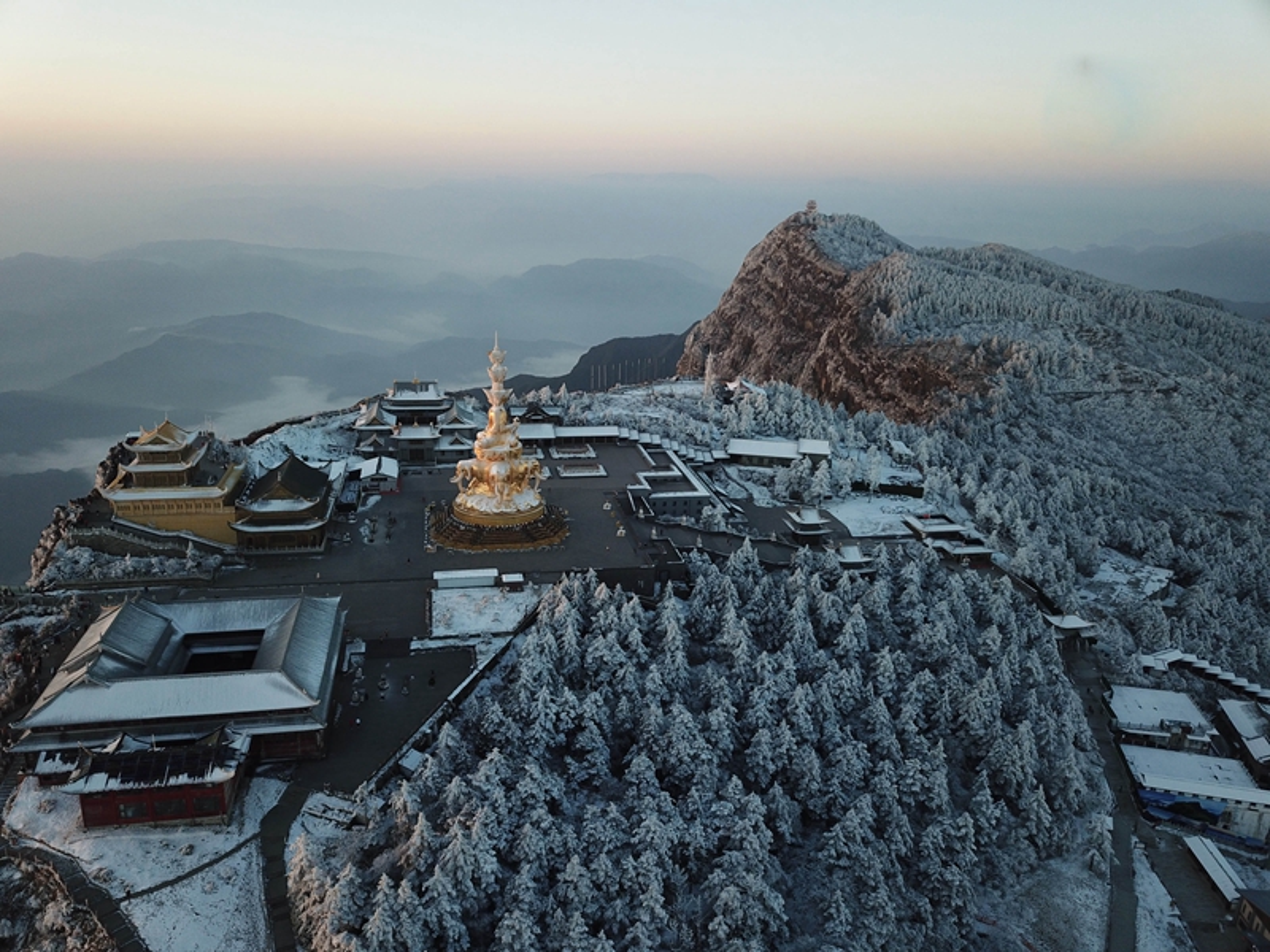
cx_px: 635
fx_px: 954
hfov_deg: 67.3
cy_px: 476
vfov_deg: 53.1
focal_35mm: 26
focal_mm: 4.7
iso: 100
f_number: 2.2
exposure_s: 1/120
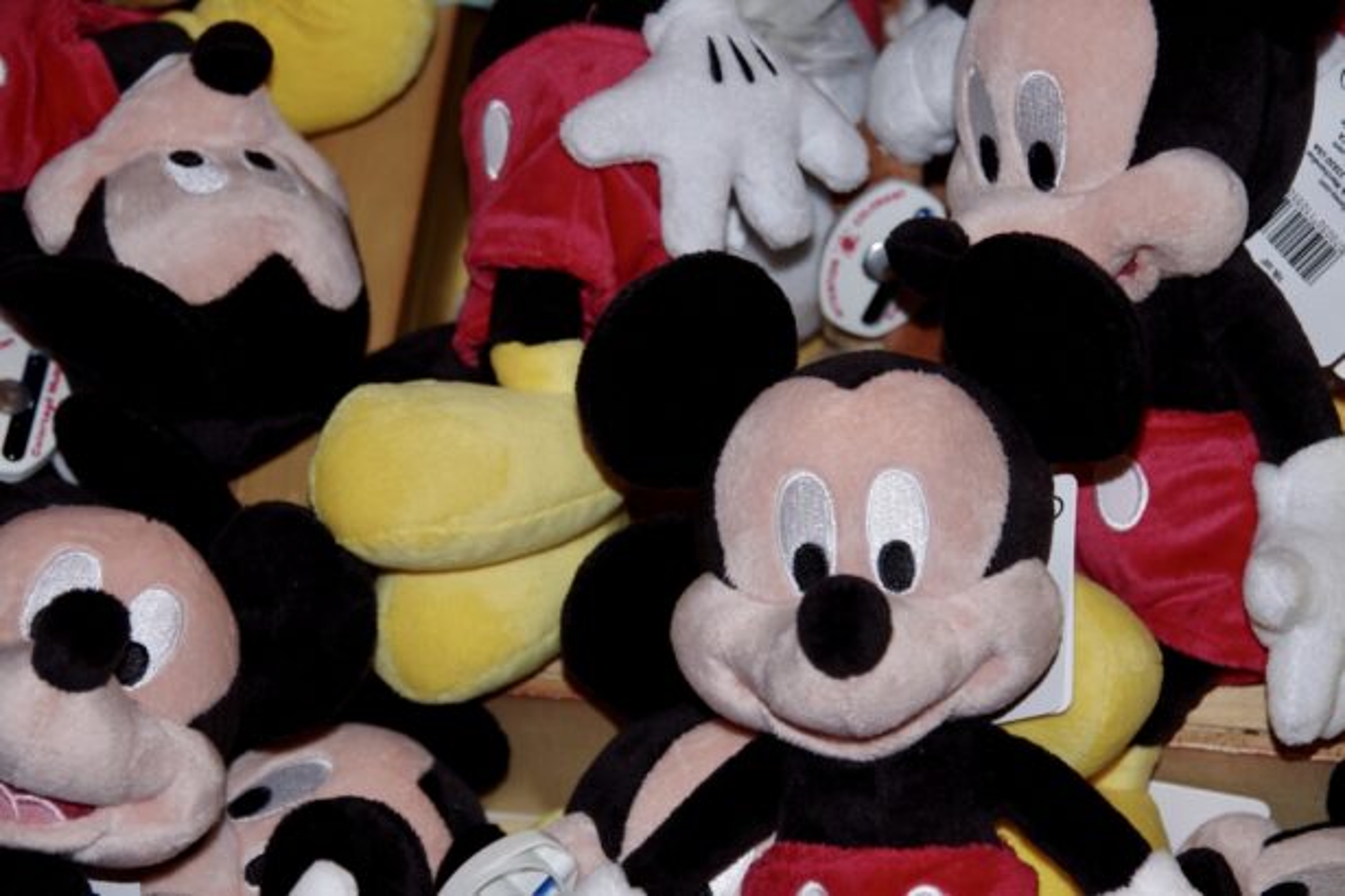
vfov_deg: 12.2
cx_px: 672
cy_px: 448
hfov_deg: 18.3
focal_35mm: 112
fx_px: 4184
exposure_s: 1/50
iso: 200
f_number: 5.6
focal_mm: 75
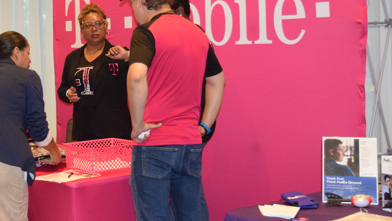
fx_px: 706
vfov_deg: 17.7
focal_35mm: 68
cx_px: 77
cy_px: 80
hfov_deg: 30.3
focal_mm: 25
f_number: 4
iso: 2000
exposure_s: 1/60
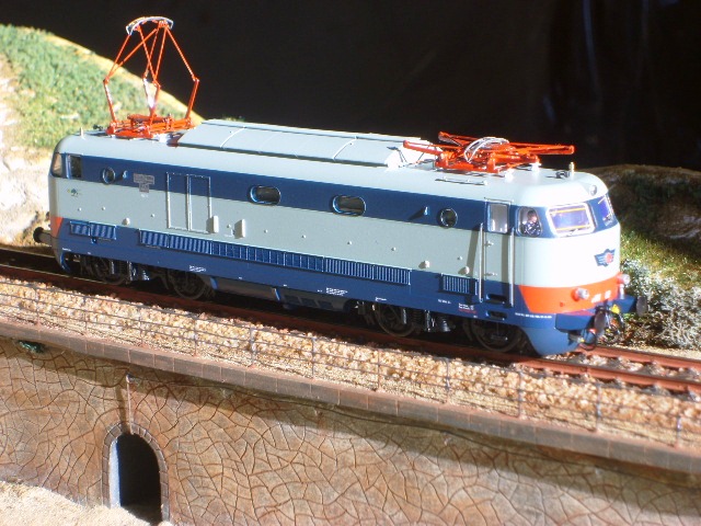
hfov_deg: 21.3
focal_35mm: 92
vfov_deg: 16.1
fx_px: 1863
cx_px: 350
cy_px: 263
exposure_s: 1/180
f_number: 4.6
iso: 50
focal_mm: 15.5
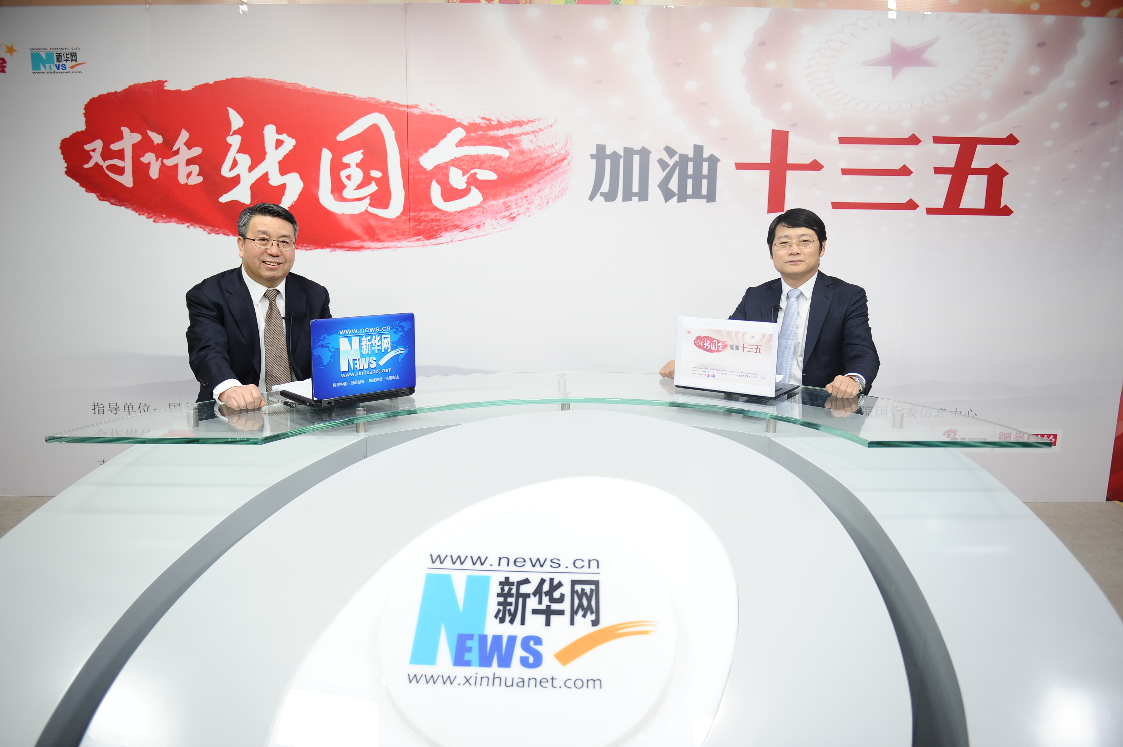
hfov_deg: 67.4
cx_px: 562
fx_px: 842
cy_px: 374
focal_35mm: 27
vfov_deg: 47.9
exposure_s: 1/200
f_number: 2.8
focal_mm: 27
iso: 400
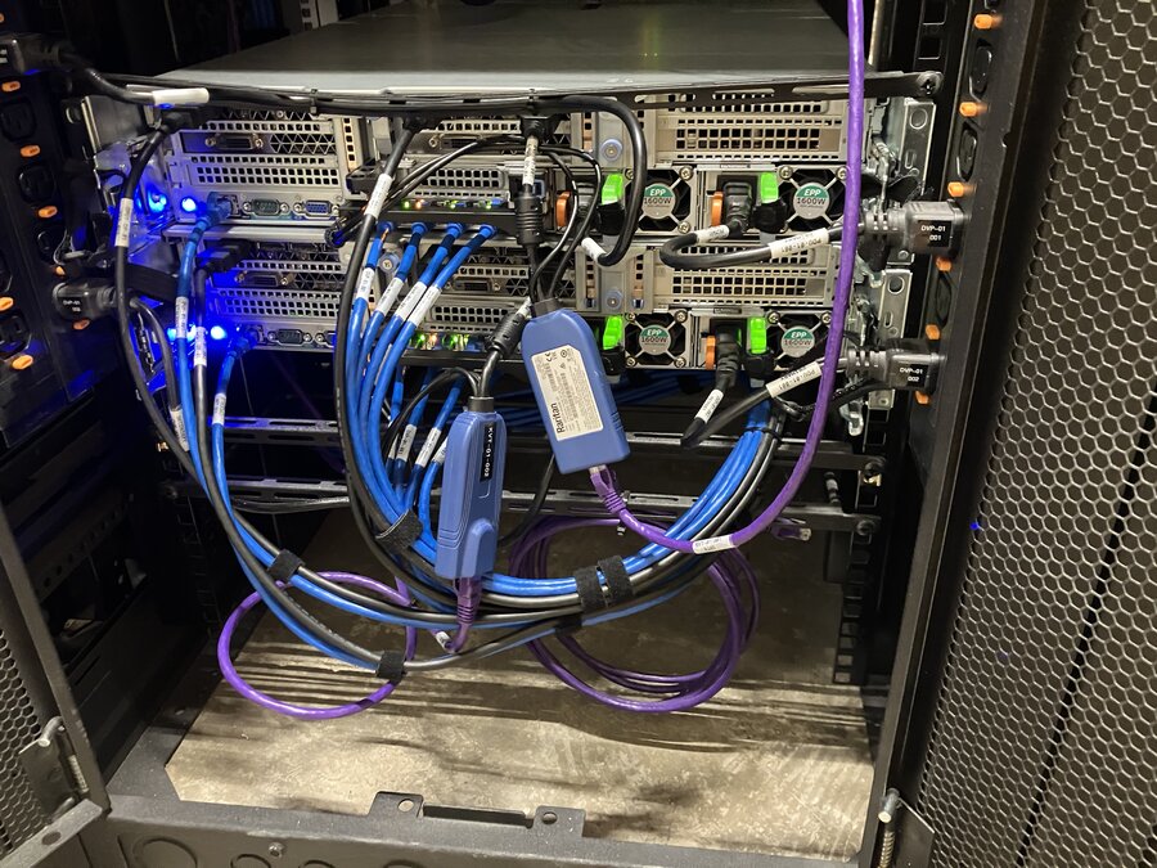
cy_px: 434
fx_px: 936
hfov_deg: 63.4
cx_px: 578
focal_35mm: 28
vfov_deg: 49.7
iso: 640
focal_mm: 3.99
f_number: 1.8
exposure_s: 1/30
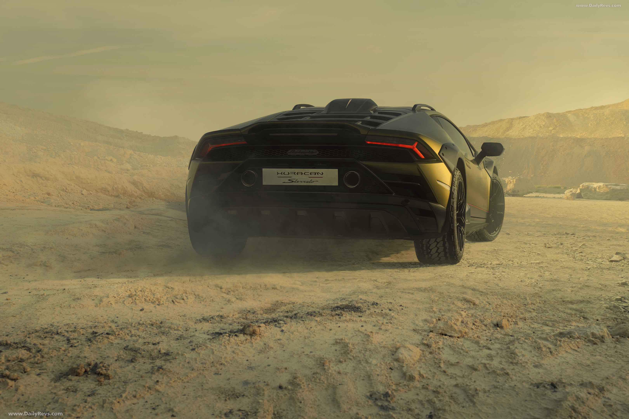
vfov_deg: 19.5
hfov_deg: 28.8
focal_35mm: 70
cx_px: 314
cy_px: 210
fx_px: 1223
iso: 50
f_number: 5.6
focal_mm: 70
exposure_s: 1/125
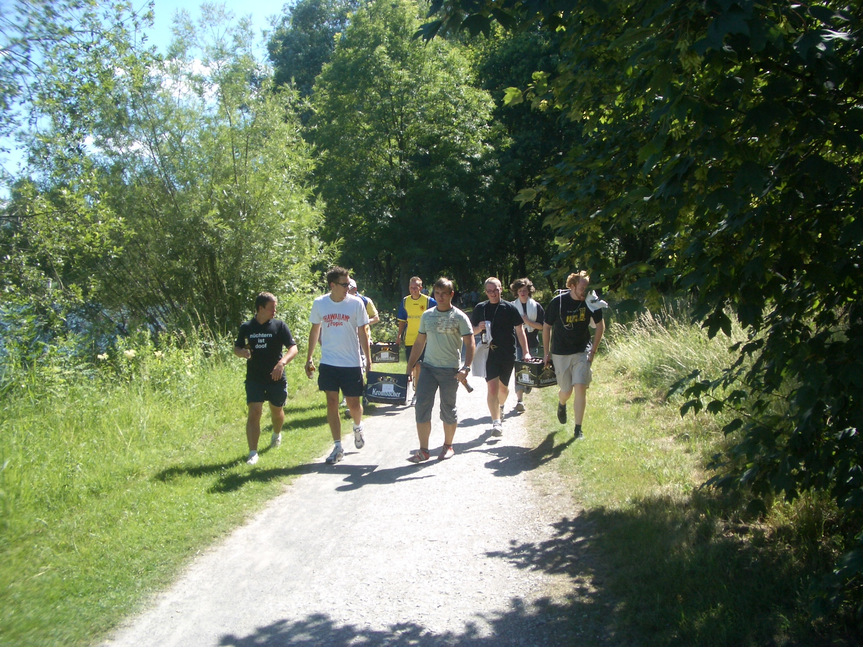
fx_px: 873
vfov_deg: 40.7
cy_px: 324
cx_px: 432
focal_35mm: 35
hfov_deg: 52.6
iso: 50
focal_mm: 5.8
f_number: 4.3
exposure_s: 1/200
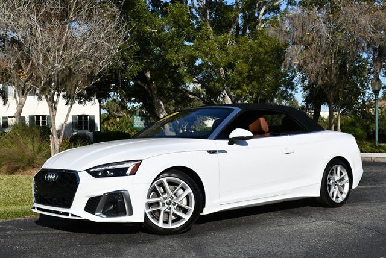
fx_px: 558
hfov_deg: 38.2
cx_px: 193
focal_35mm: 52
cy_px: 129
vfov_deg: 26.0
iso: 100
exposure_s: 1/400
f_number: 9
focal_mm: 26
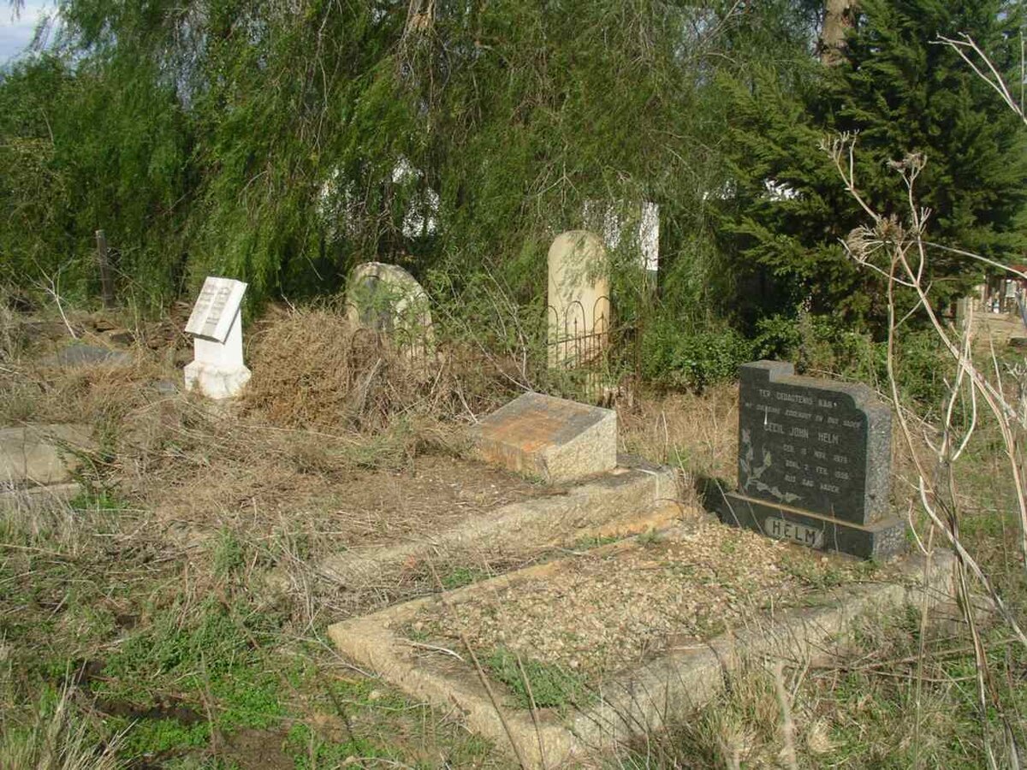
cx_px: 514
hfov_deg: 50.1
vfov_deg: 38.7
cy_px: 385
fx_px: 1098
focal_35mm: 37
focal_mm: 5.7
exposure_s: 1/125
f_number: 6.9
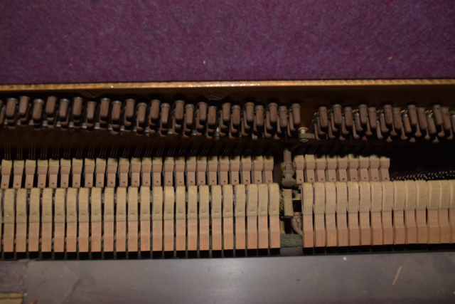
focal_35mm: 40
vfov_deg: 33.0
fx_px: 512
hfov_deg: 47.9
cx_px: 228
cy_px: 152
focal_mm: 27
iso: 800
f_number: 5.6
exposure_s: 1/125
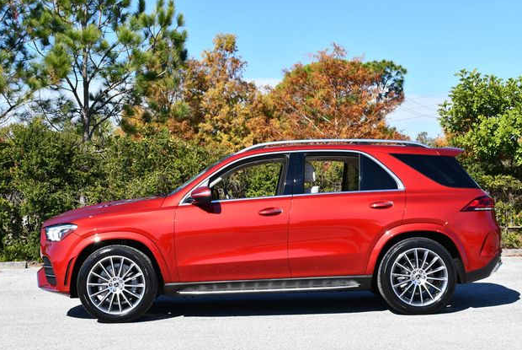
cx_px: 266
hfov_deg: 31.4
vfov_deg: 21.3
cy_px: 177
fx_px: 929
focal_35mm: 64
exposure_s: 1/250
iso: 110
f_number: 8
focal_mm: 31
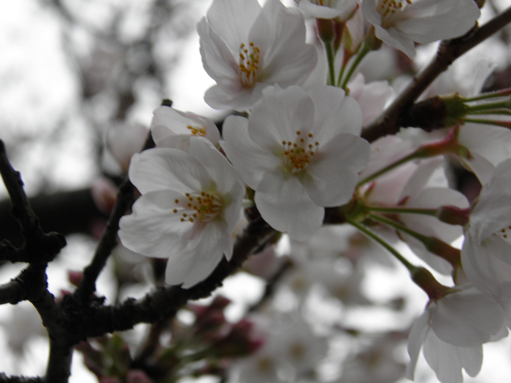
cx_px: 256
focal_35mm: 126
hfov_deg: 15.6
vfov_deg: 11.8
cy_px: 192
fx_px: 1860
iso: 50
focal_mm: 22.6
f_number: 4
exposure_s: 1/50
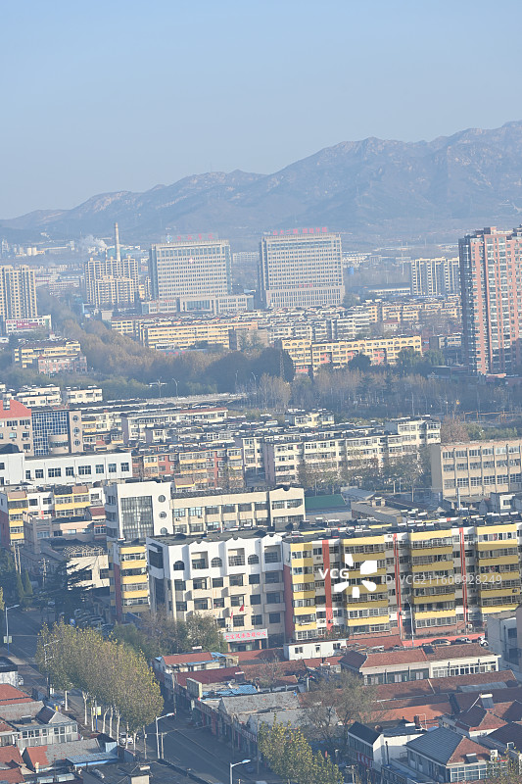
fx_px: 2611
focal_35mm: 120
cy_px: 392
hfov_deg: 11.4
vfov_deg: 17.1
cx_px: 261
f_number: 8
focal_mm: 120
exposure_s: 1/125
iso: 64
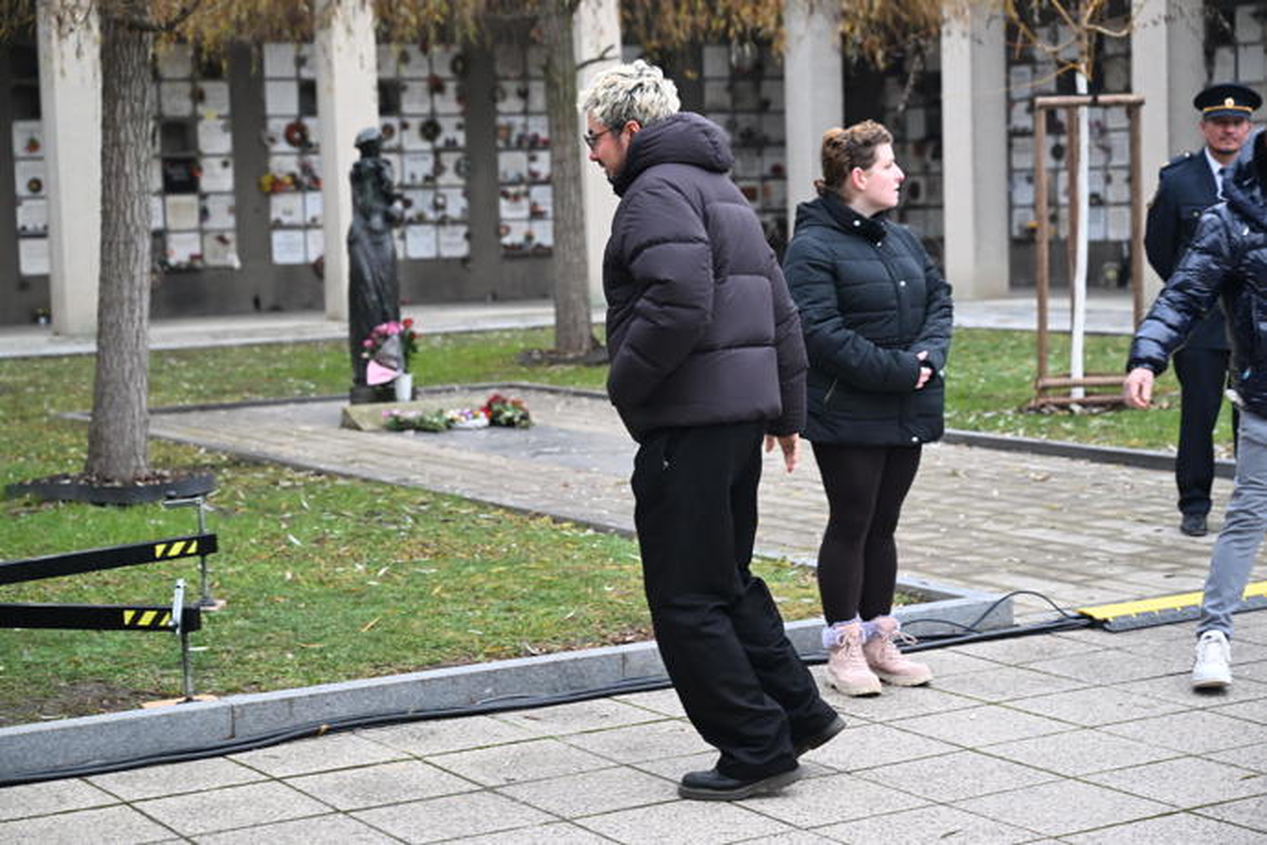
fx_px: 2463
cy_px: 422
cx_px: 634
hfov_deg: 28.8
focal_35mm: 70
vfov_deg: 19.5
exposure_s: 1/320
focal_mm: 70
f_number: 4
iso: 1250
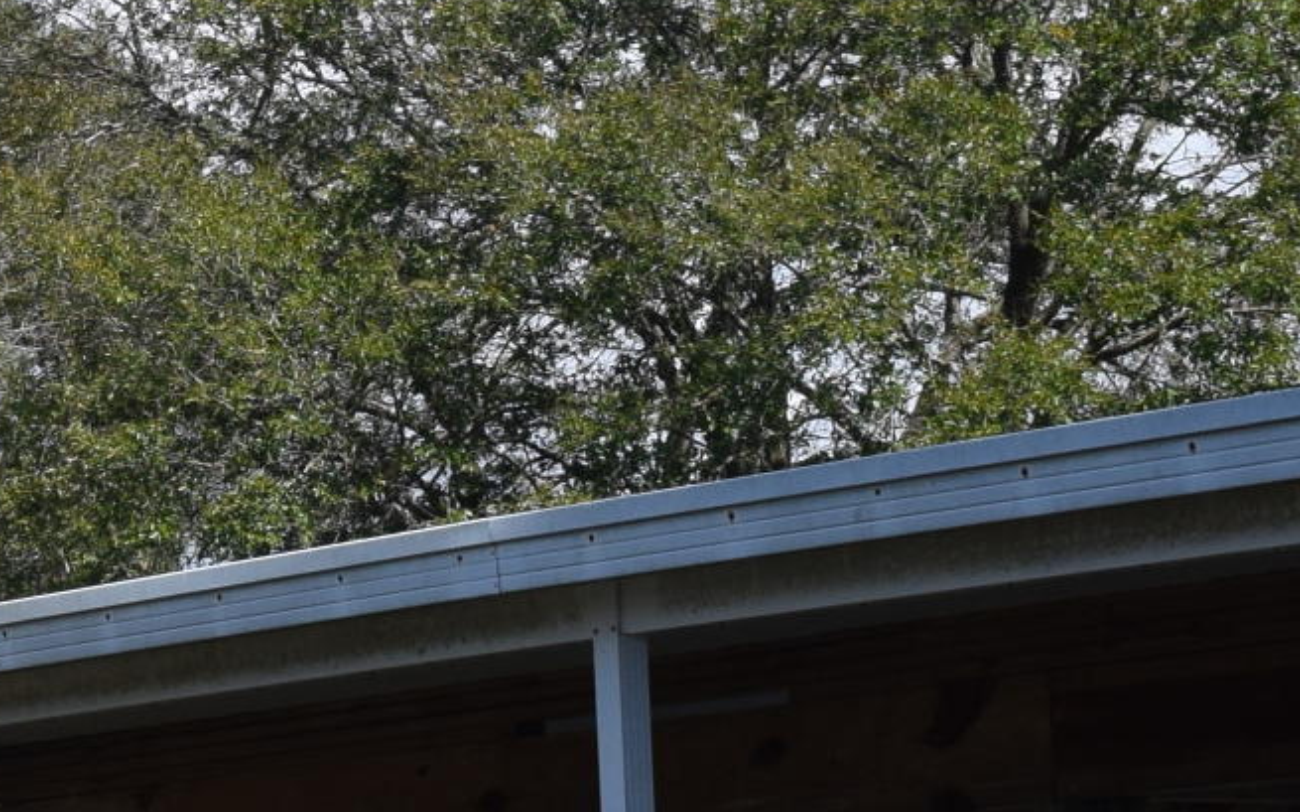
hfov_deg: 11.8
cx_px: -768
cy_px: 796
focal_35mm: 168
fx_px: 5951
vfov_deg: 7.8
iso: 200
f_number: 10
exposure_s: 1/400
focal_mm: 24
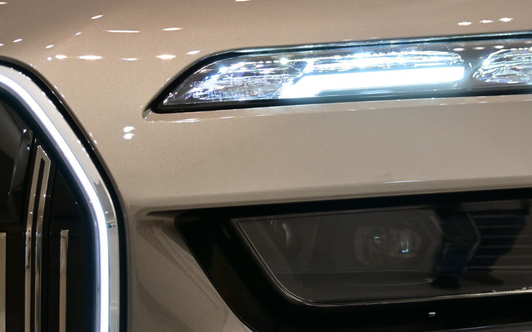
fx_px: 1261
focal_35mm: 87
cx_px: 391
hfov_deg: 23.6
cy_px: 171
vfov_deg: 15.0
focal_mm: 36
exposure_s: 1/60
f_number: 5.3
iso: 640
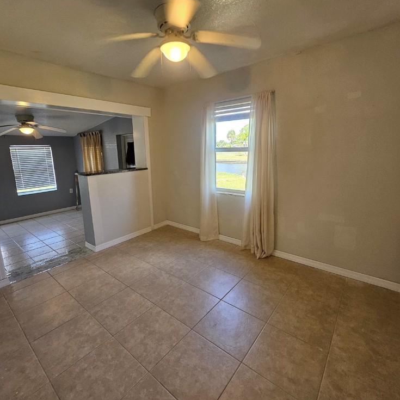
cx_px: 192
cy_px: 197
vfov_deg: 87.4
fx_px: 209
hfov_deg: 87.4
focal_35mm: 16
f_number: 2.2
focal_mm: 1.74
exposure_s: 1/60
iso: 100
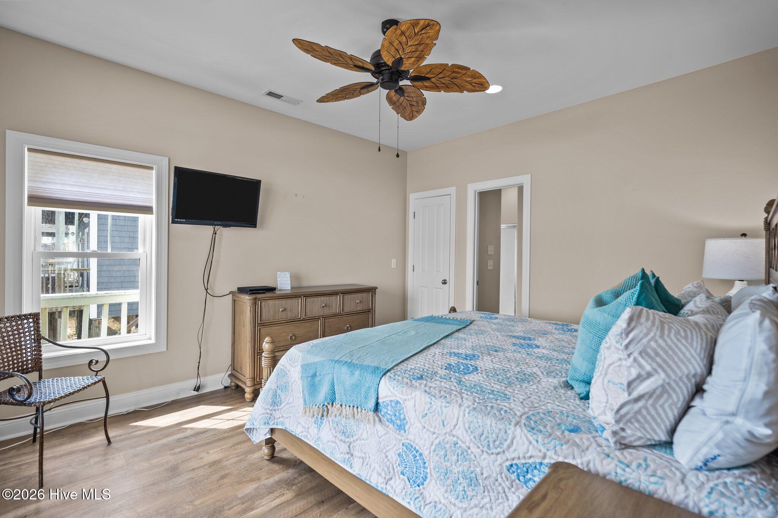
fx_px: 346
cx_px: 389
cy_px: 259
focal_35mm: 16
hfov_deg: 96.7
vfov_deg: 73.7
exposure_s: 1/30
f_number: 4
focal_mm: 16
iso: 320
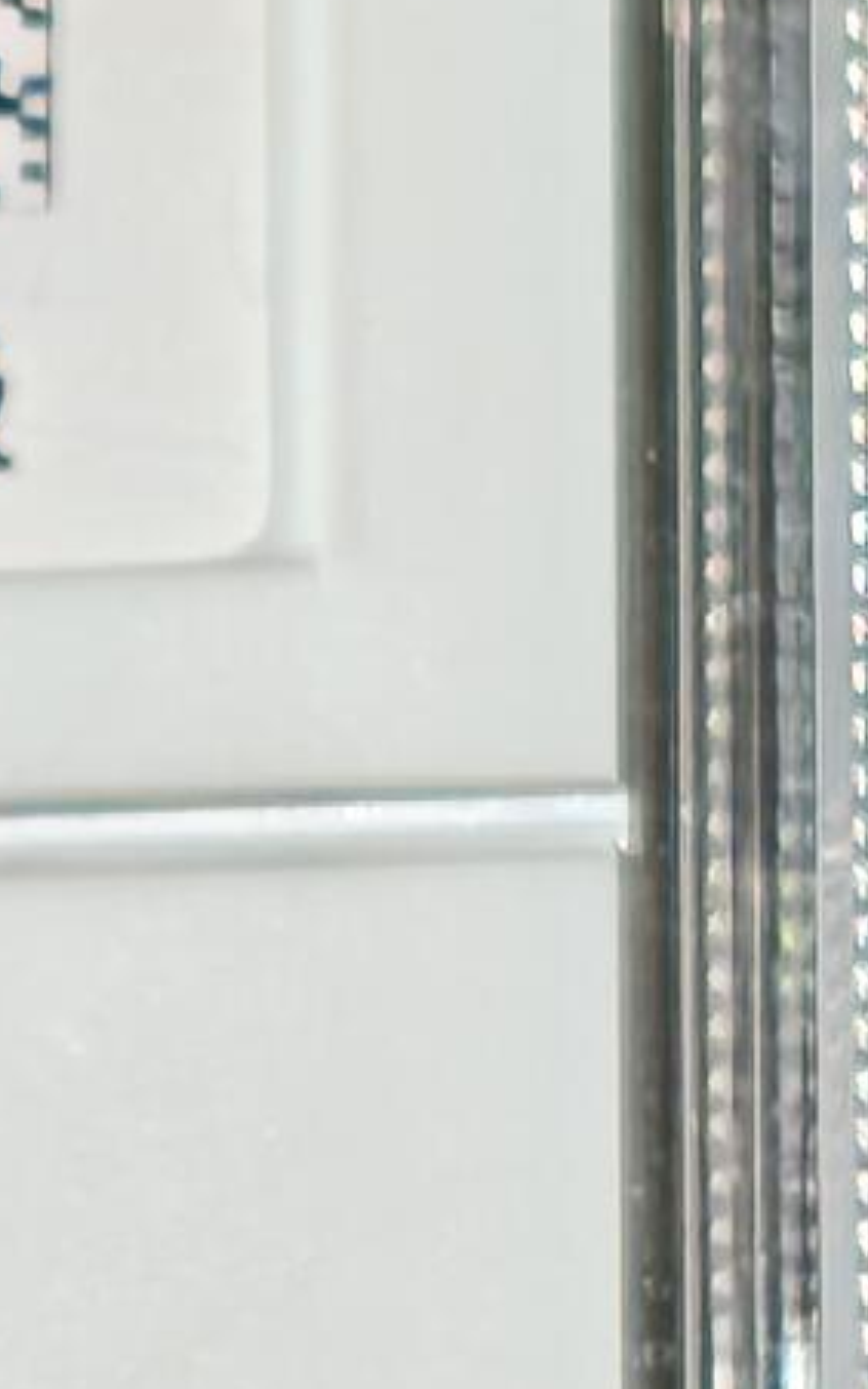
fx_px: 17784
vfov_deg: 4.5
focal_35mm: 470
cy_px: 1540
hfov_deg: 2.8
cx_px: -963
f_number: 1.5
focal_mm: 4.94
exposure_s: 1/3252
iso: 50
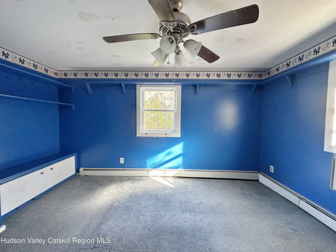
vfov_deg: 85.7
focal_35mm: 14
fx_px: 136
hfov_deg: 102.1
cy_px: 126
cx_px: 168
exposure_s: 1/84
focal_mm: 2.22
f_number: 2.2
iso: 320
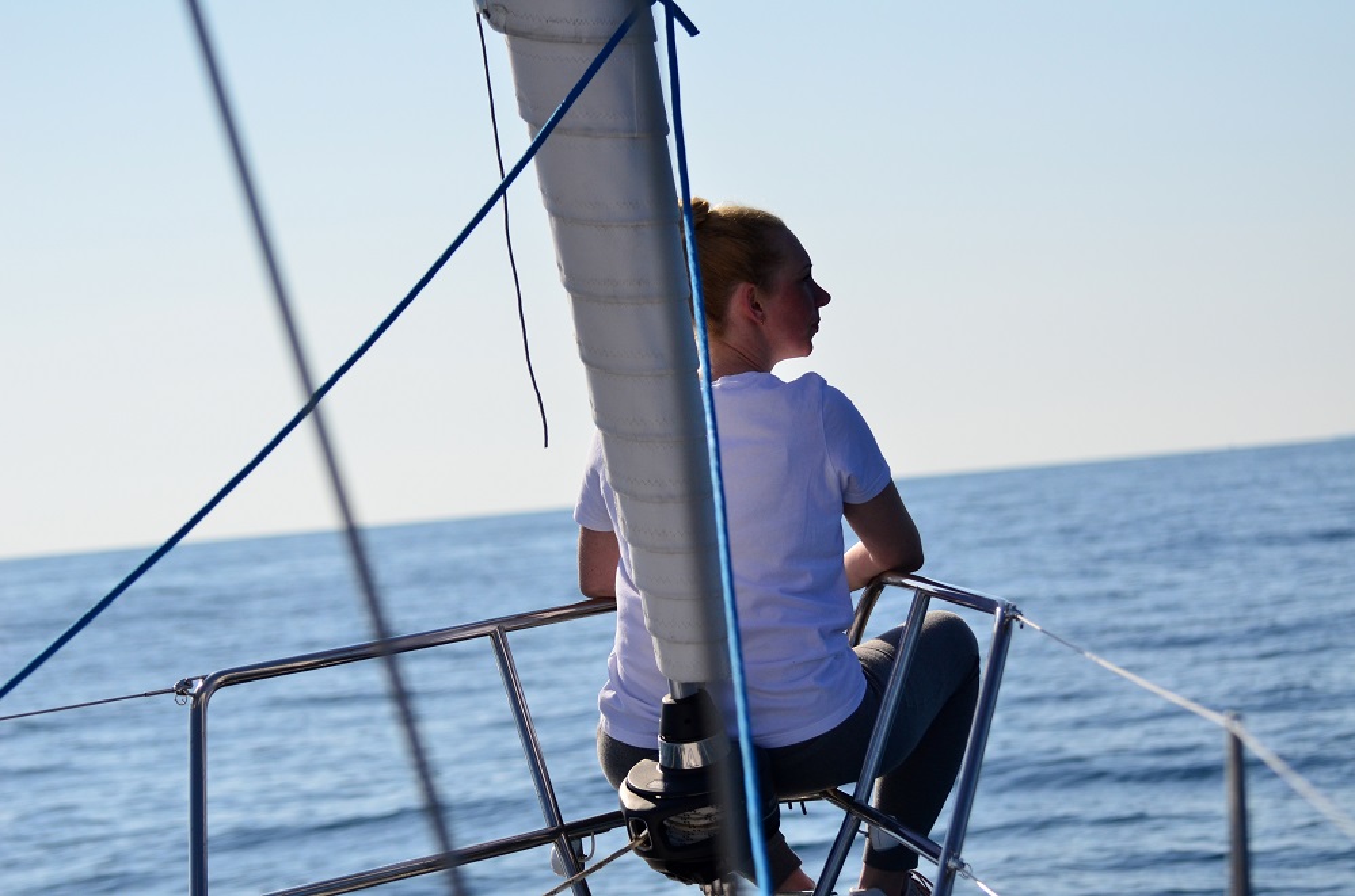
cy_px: 448
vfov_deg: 10.7
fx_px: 4788
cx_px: 678
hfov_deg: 16.1
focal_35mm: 128
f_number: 4.5
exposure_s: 1/6400
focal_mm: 85
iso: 400
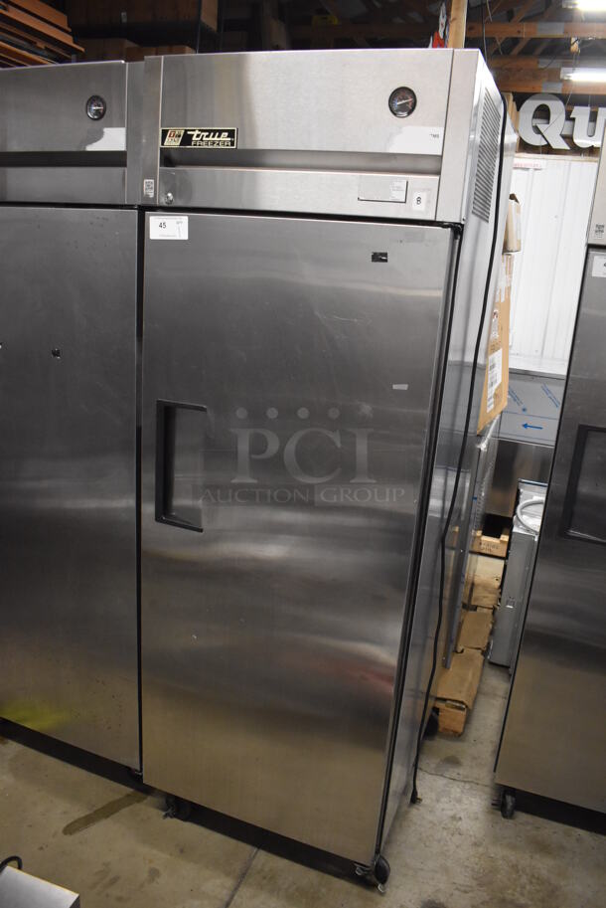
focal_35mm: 27
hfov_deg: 48.0
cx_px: 303
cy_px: 454
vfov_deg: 67.3
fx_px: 681
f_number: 3.5
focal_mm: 18
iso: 3200
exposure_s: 1/125
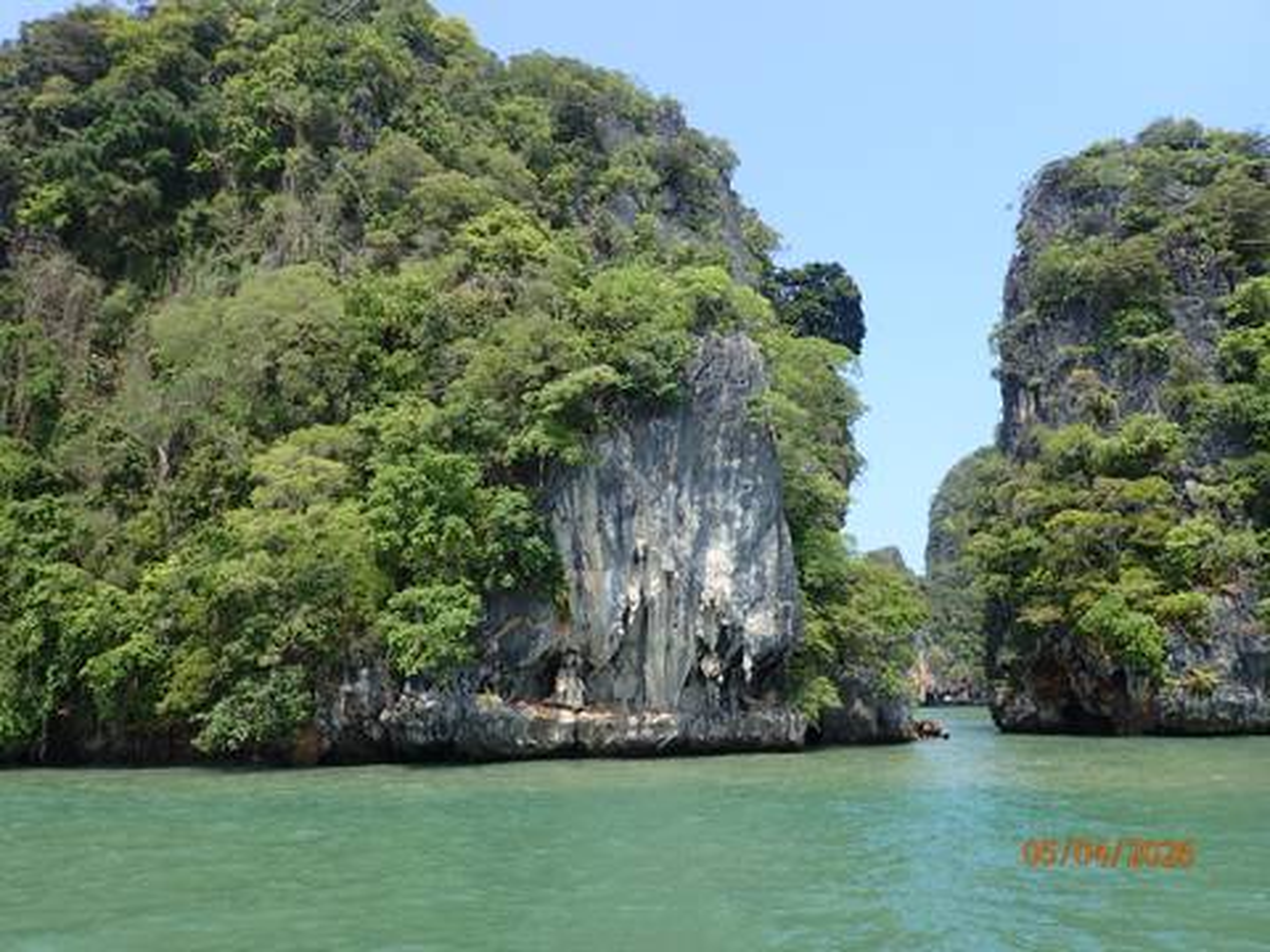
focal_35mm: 25
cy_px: 476
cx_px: 635
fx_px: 917
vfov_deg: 54.9
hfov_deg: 69.4
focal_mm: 4.5
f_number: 2.8
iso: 100
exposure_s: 1/1000
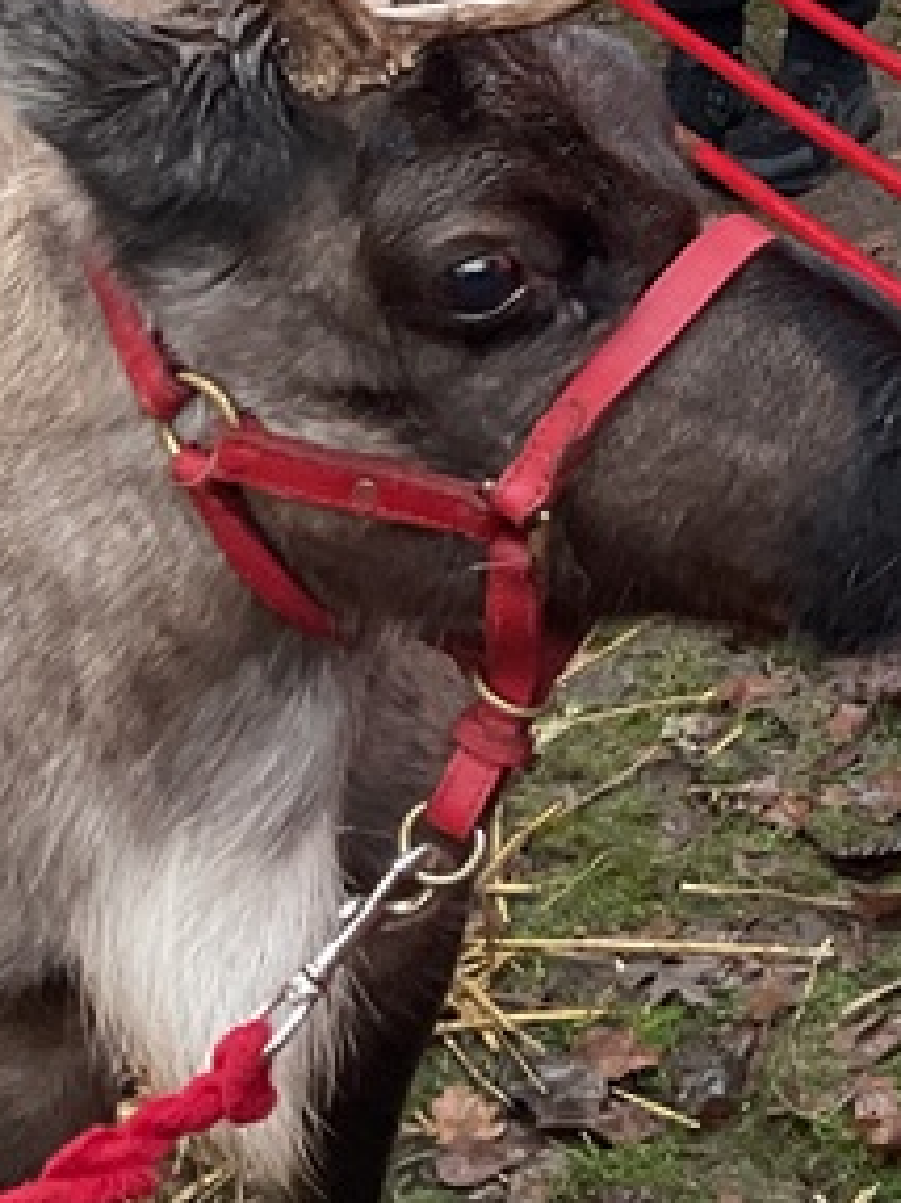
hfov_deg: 13.7
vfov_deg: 18.3
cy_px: -314
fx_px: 3508
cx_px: 1383
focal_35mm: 101
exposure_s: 1/60
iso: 80
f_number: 1.8
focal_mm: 3
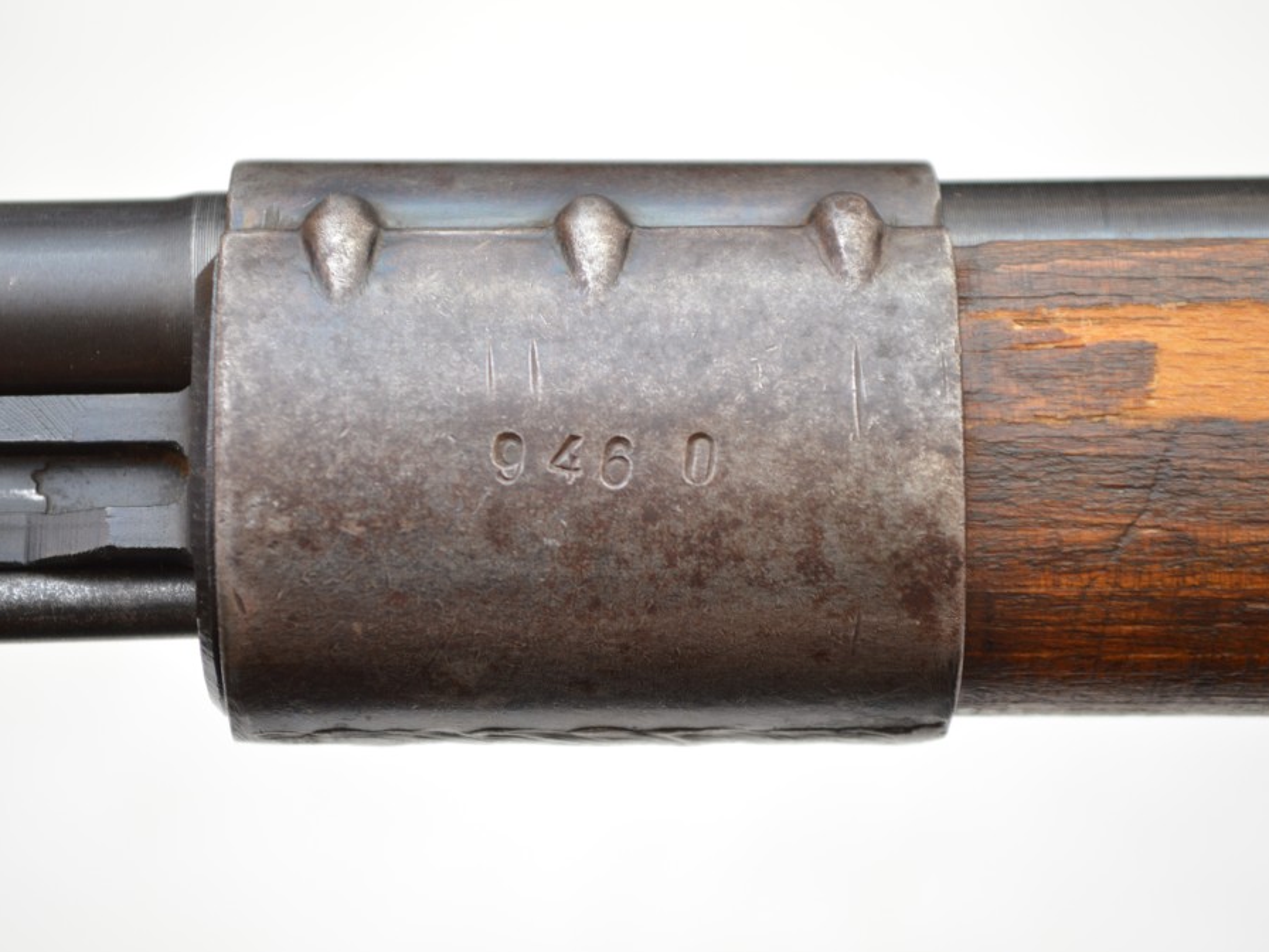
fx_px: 3319
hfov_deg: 21.6
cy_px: 481
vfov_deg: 16.3
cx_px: 588
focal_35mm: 91
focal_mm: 55
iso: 200
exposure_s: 1/20
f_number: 5.6
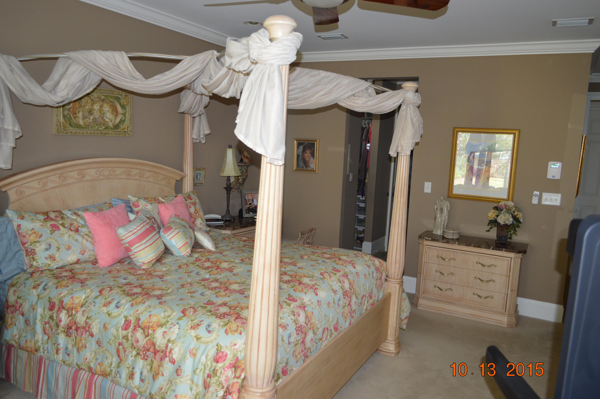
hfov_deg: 67.4
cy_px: 200
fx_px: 450
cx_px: 300
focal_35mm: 27
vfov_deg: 47.8
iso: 640
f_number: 3.5
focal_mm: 18
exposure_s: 1/60
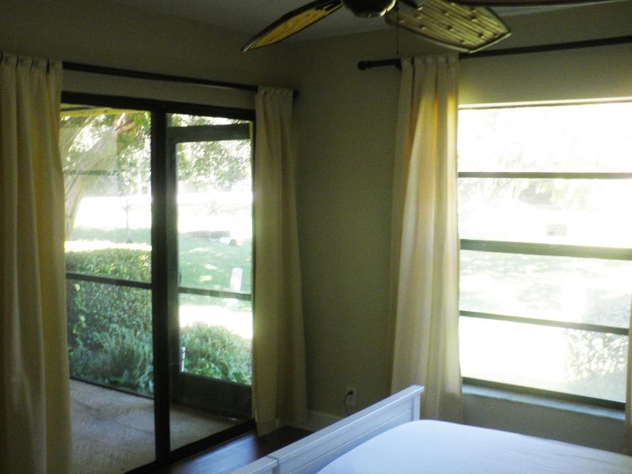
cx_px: 308
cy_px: 242
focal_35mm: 42
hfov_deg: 44.8
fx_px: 767
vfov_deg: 34.3
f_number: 3.5
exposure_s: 1/30
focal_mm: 6.3
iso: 125
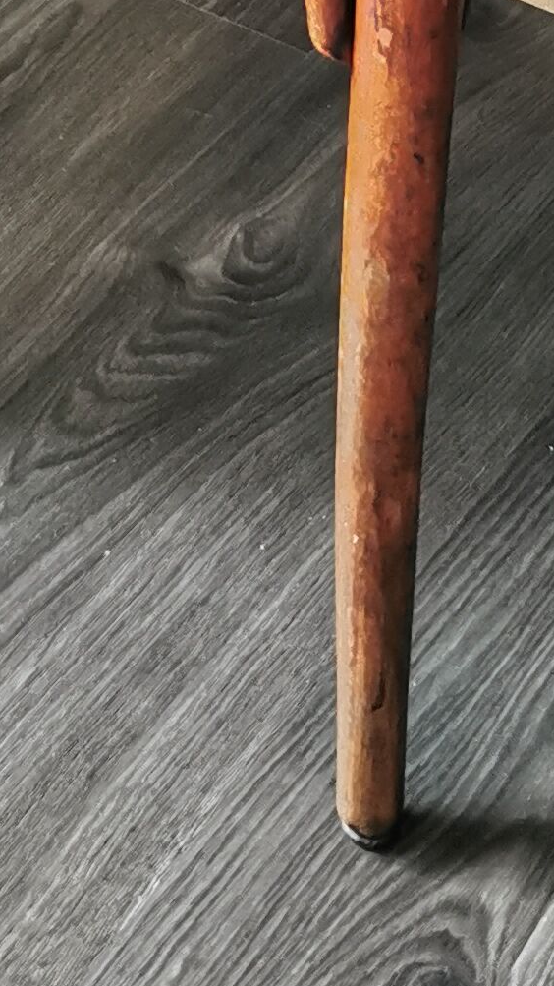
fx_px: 2795
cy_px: -572
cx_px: 83
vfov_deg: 17.6
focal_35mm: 107
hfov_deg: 11.3
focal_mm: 5.58
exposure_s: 1/100
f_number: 1.8
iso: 320
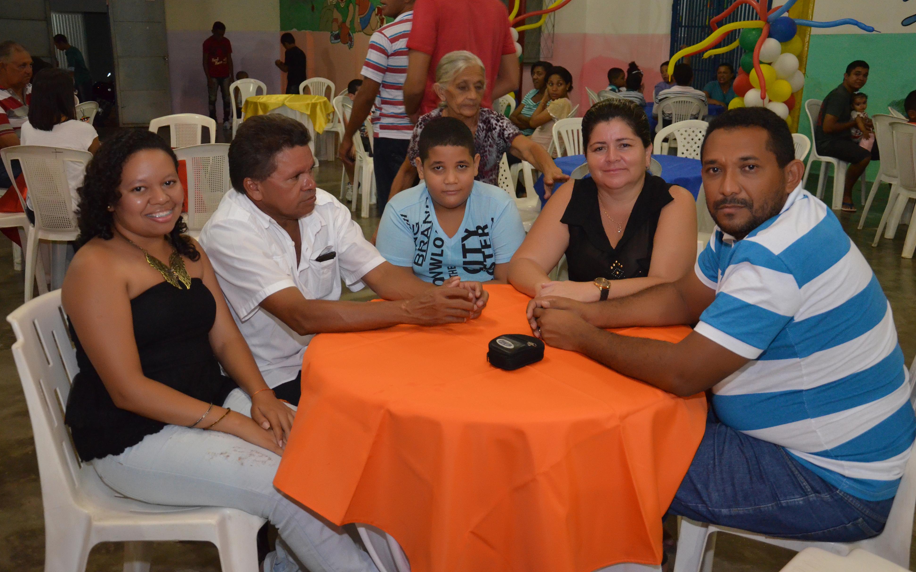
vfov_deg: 37.3
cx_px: 457
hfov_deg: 56.7
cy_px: 277
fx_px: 849
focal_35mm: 34
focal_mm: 22
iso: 3200
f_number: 4
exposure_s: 1/60
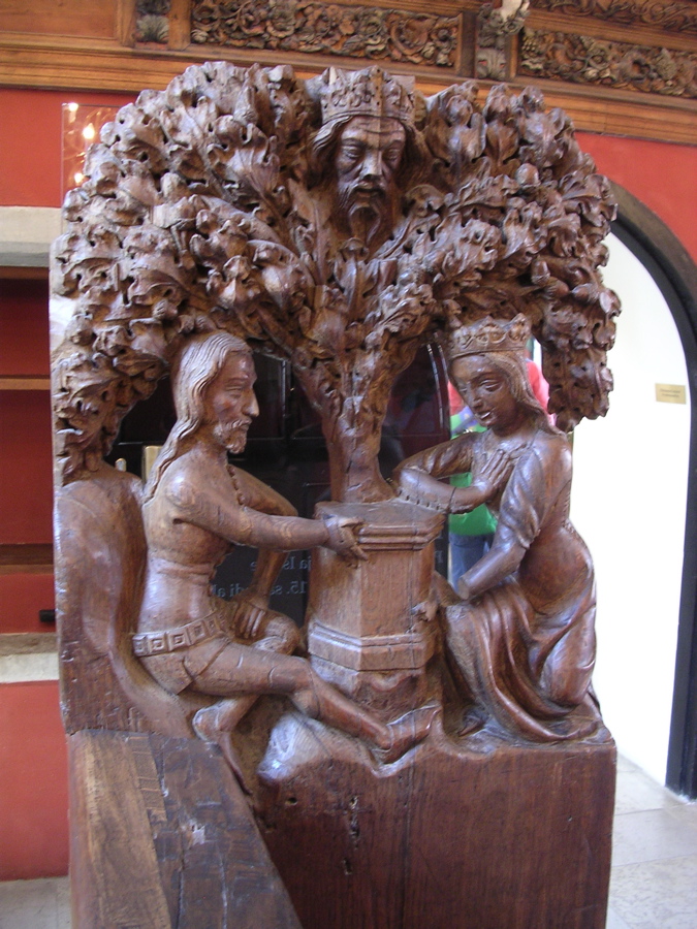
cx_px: 348
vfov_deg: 49.0
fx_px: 1020
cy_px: 464
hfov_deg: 37.7
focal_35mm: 38
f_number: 2.8
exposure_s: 1/3.9
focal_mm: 5.8
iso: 165
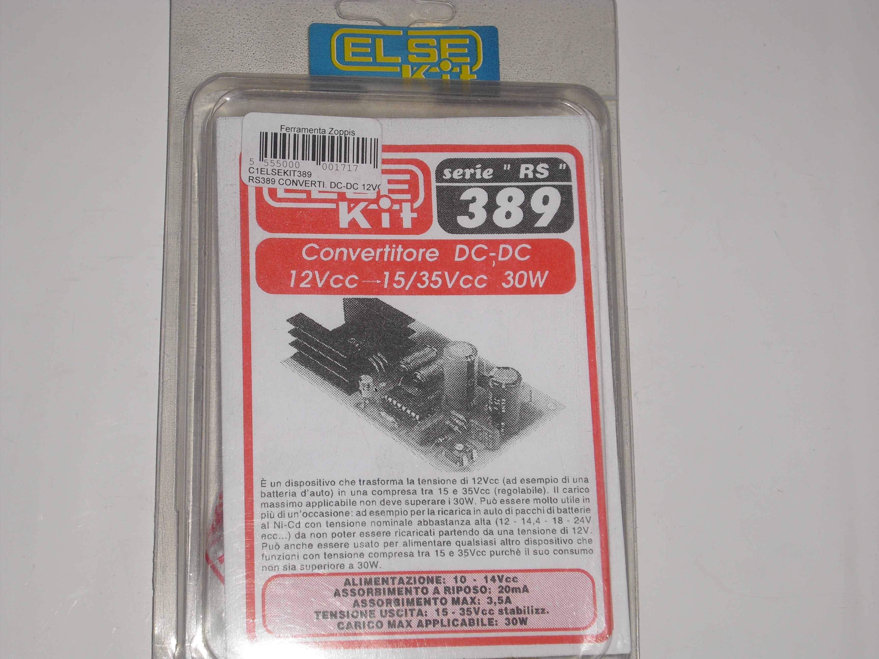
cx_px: 440
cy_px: 330
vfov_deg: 22.6
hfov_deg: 29.8
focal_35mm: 65
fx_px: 1651
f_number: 3.8
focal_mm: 10.7
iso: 64
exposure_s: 1/60
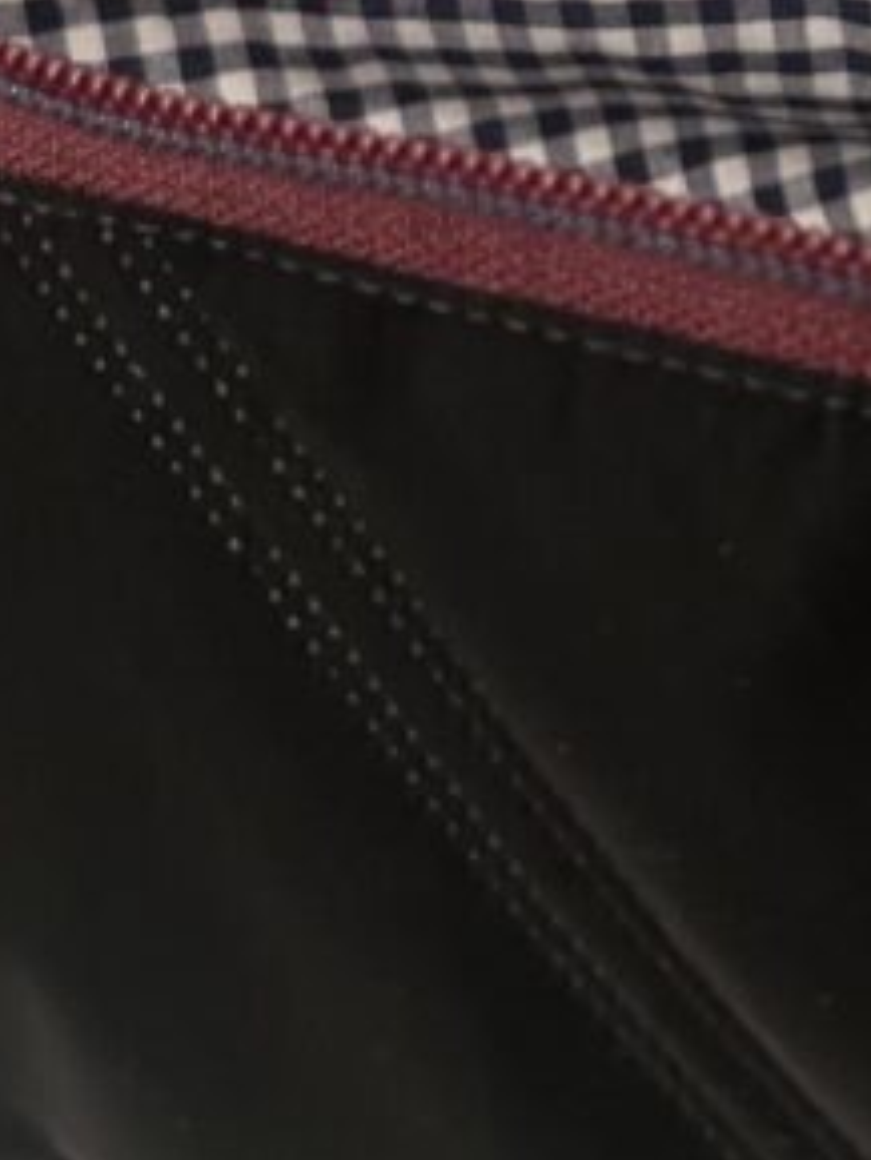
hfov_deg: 19.9
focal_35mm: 72
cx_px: 831
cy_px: -297
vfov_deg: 24.1
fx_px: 2414
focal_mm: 5.1
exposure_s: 1/33
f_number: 1.6
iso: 500
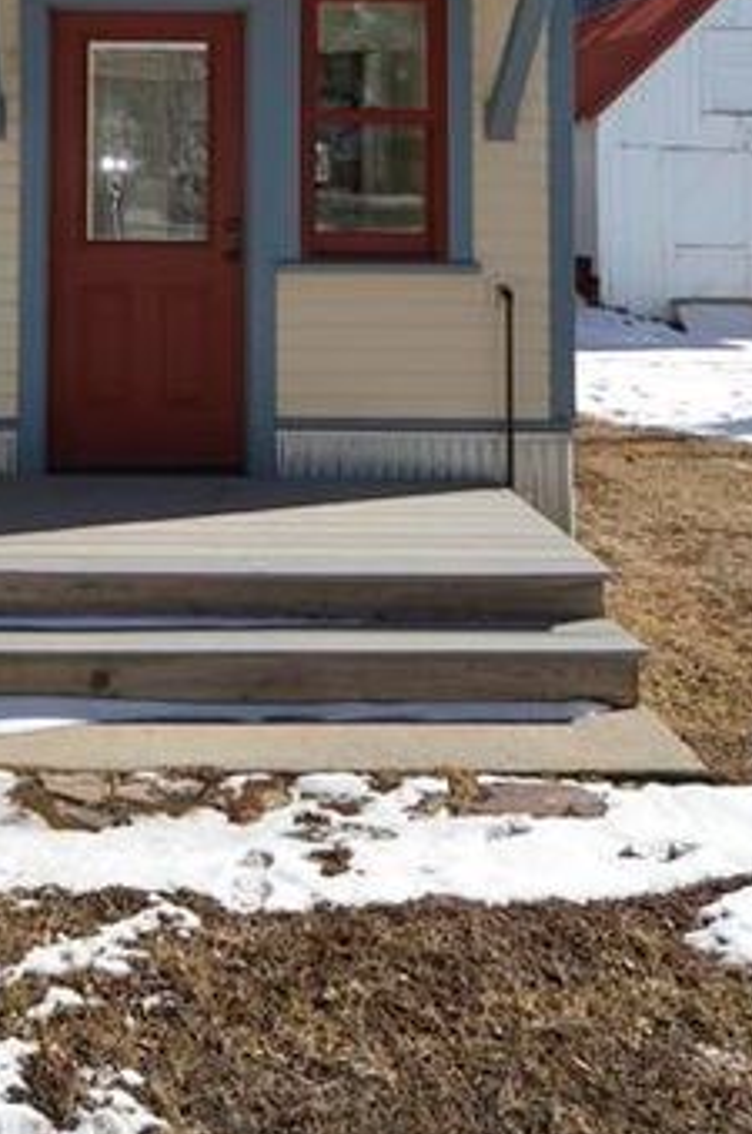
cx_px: 120
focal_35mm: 40
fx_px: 1257
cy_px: 135
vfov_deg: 44.6
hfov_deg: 32.1
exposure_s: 1/200
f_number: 9
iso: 100
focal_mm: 12
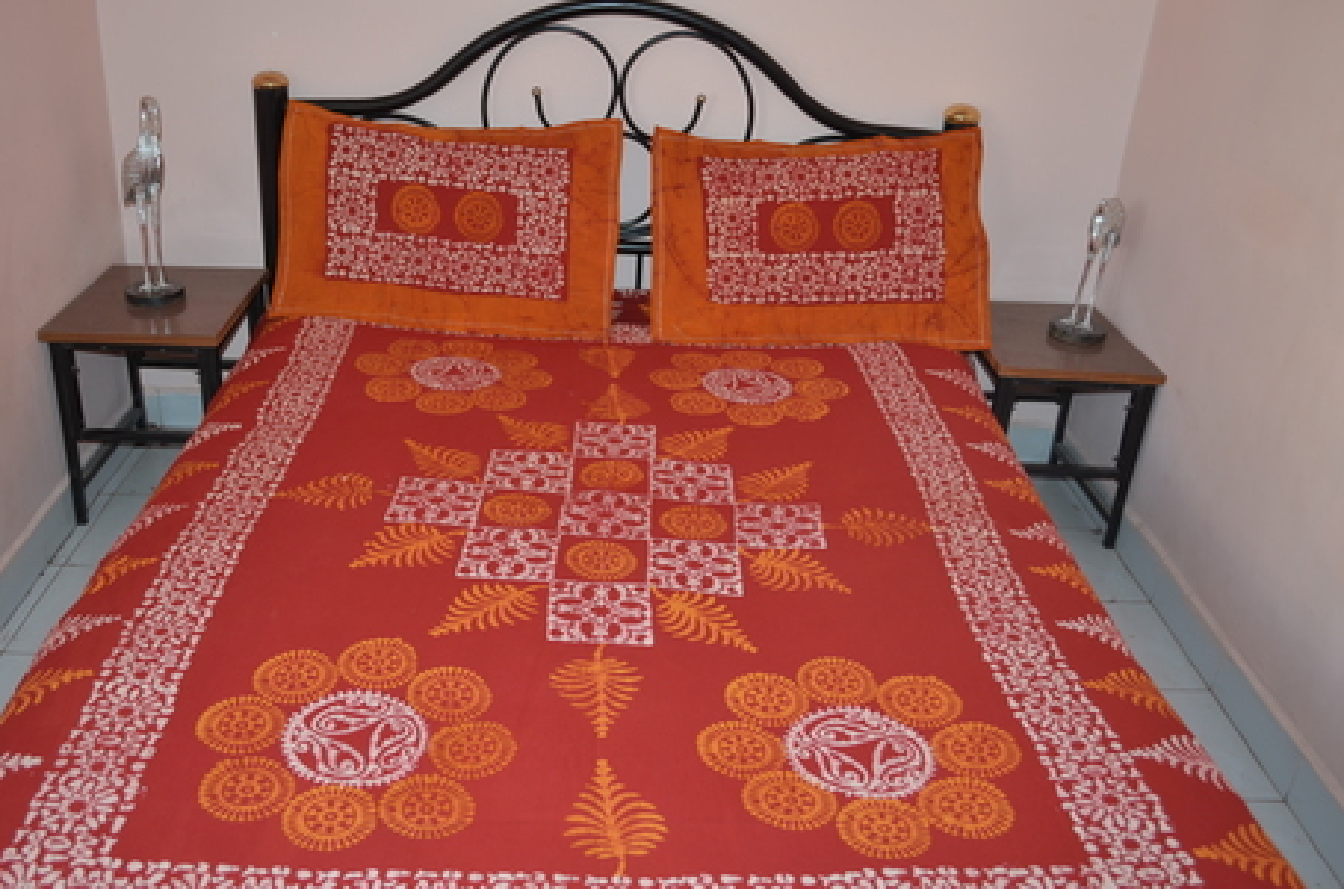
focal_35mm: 33
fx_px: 1229
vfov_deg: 39.8
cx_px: 608
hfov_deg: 57.2
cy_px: 450
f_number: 3.8
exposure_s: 1/60
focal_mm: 20
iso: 200
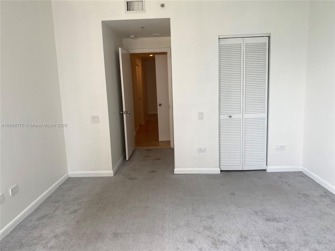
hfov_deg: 67.3
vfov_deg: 53.1
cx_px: 168
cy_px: 126
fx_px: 252
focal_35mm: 26
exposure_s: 1/120
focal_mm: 4.25
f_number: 1.8
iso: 50
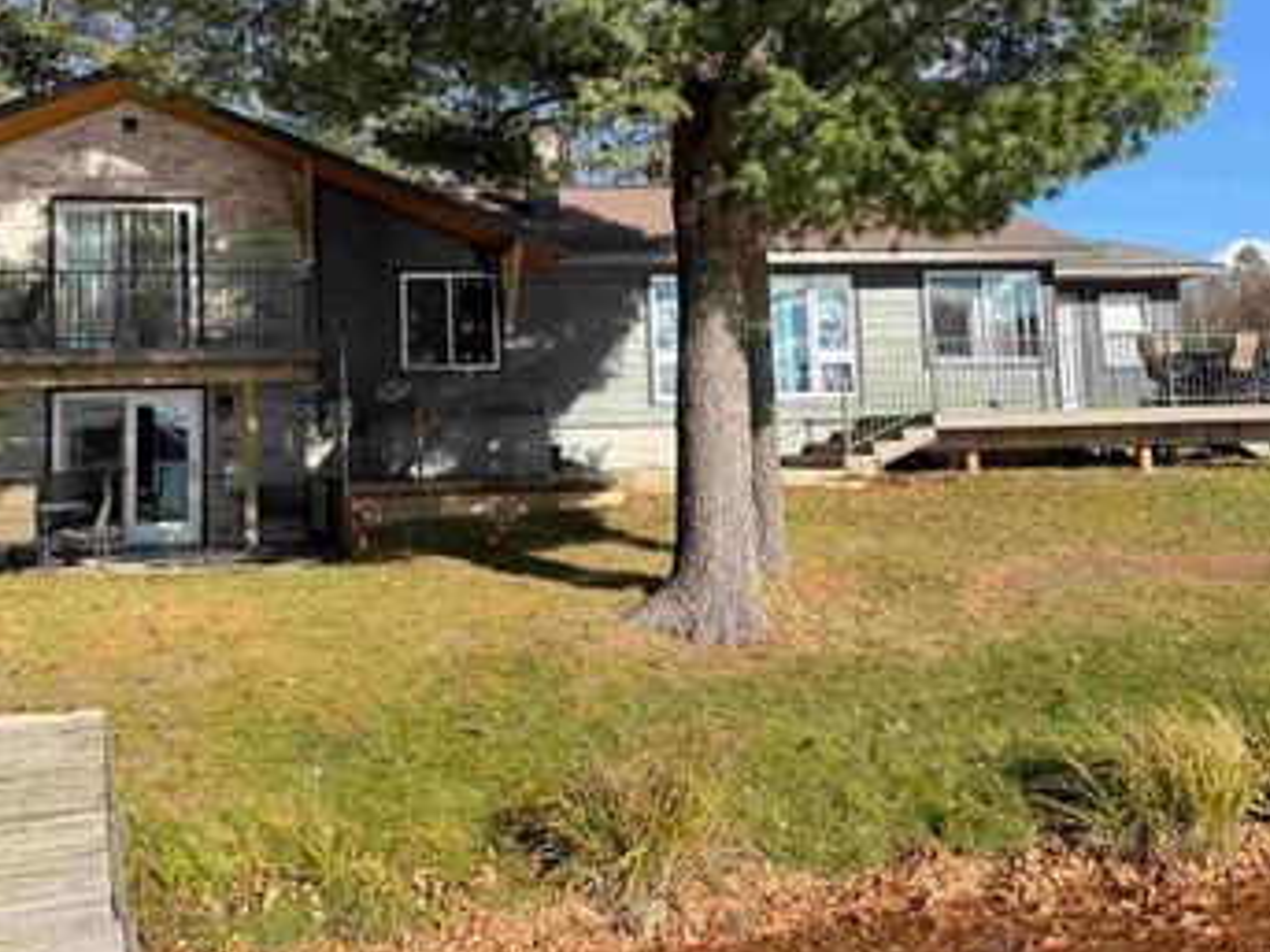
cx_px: 507
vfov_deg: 40.3
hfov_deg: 52.3
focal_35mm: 35
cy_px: 332
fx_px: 1284
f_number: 1.78
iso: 80
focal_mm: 6.76
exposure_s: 1/2611
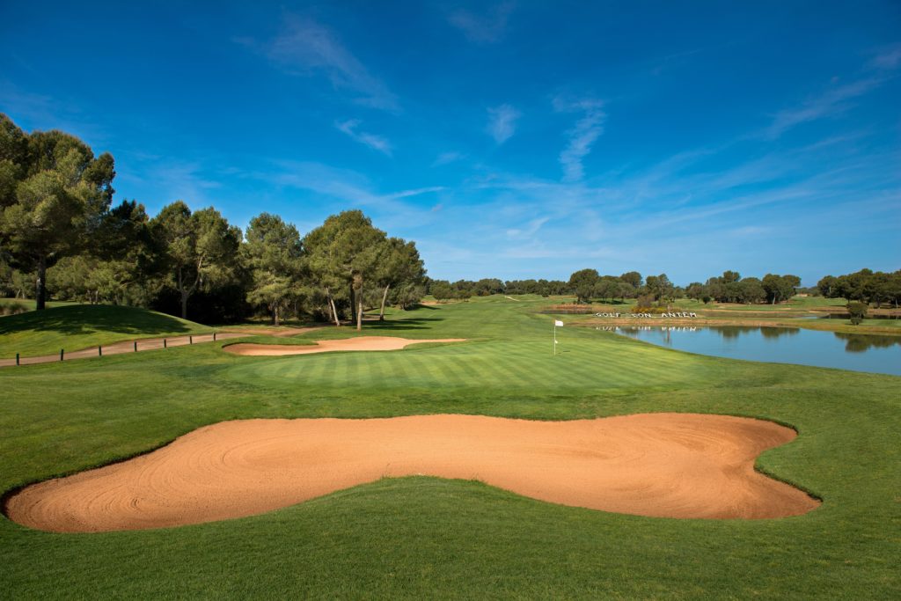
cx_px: 450
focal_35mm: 24
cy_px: 300
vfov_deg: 53.1
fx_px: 601
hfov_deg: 73.7
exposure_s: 1/1250
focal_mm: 24
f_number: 5.6
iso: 200
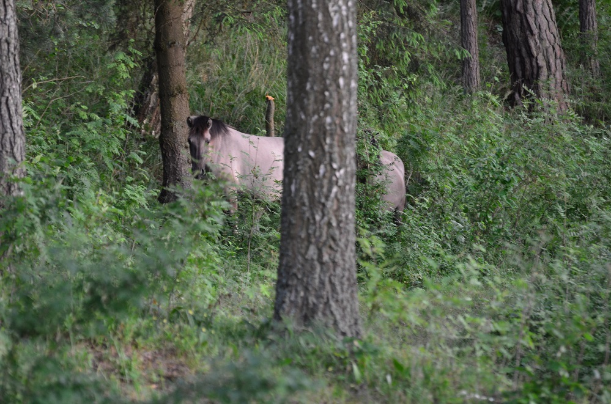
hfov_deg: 5.7
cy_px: 202
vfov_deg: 3.8
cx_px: 306
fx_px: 6095
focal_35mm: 360
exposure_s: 1/30
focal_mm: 240
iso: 640
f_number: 5.3
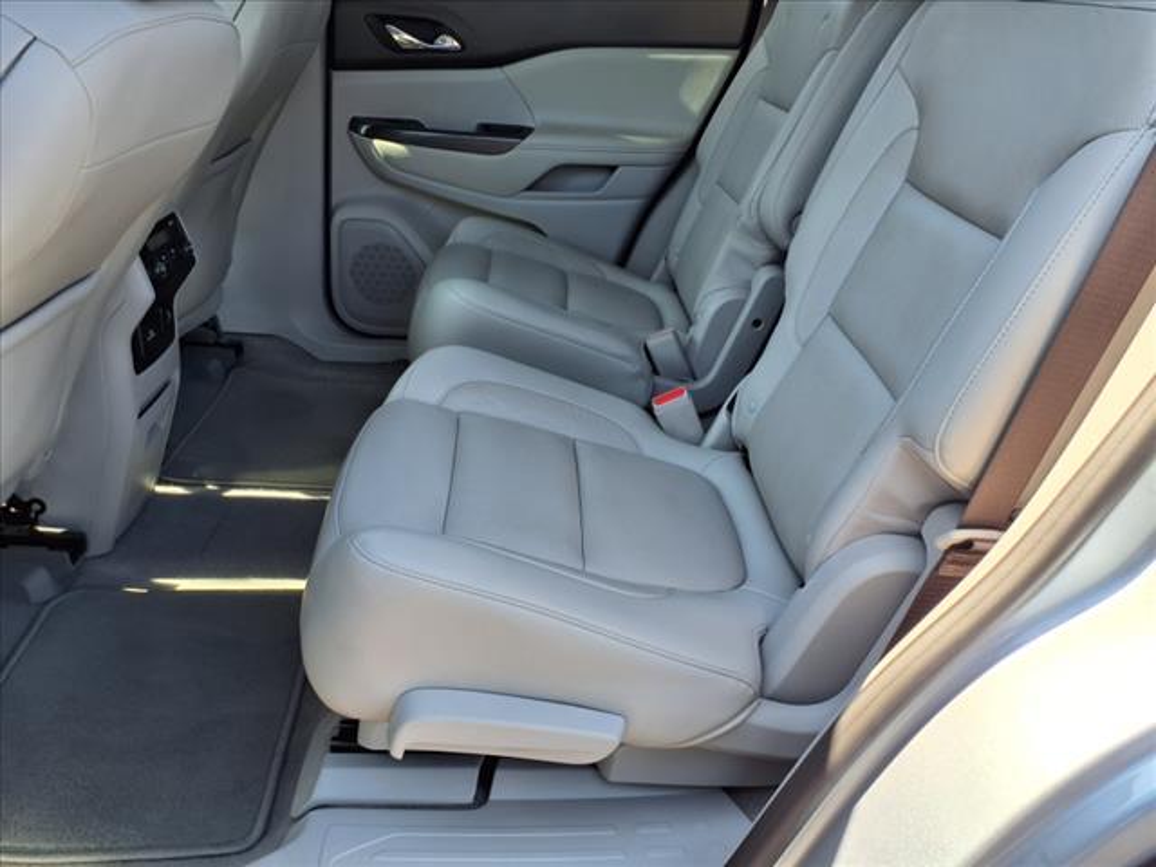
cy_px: 434
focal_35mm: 27
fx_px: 902
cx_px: 578
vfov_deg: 51.4
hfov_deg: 65.3
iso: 40
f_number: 1.9
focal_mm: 3.58
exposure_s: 1/204
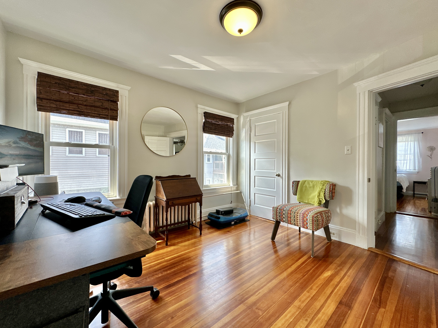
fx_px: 177
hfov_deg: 102.1
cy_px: 164
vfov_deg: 85.7
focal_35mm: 14
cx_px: 219
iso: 125
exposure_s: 1/120
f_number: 2.2
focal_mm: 2.22
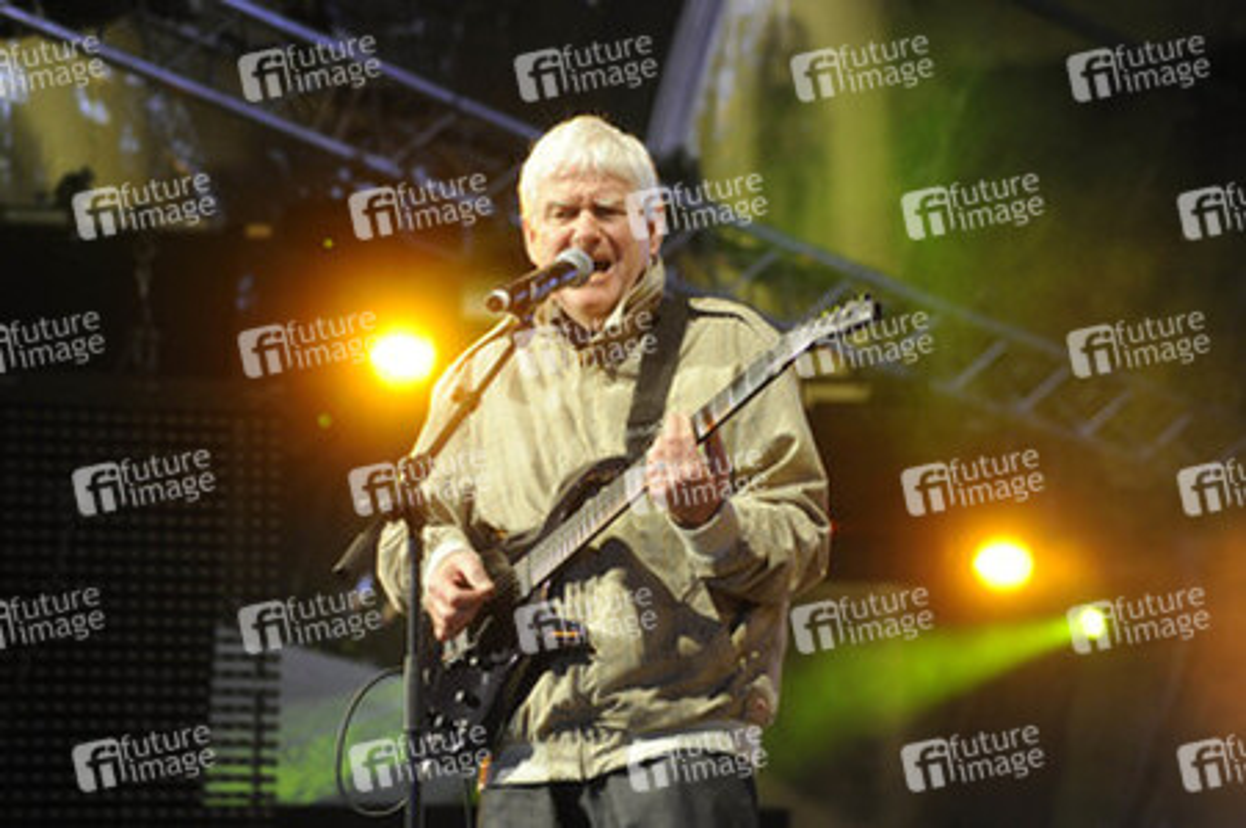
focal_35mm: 165
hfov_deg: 12.5
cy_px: 414
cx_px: 623
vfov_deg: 8.3
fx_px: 5706
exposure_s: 1/125
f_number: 5.6
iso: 3200
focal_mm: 165
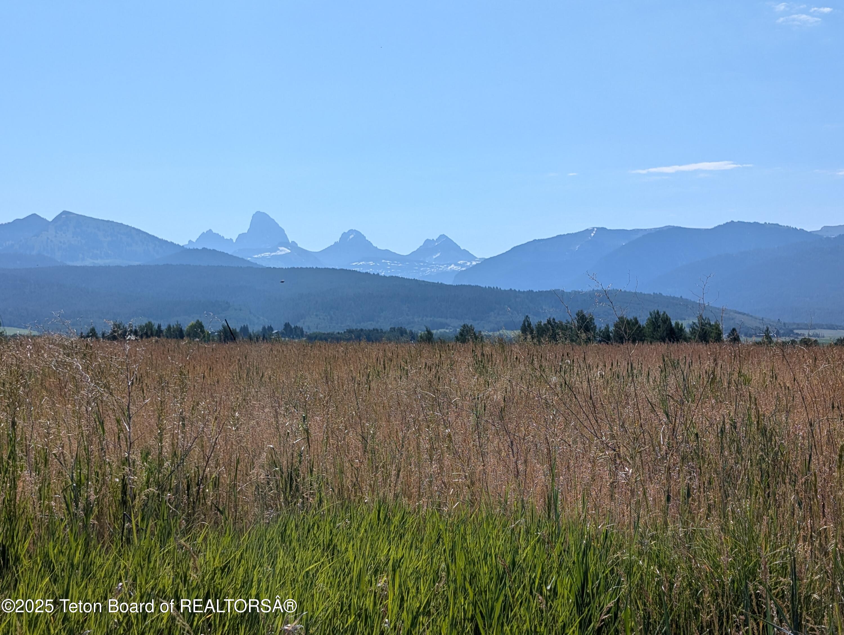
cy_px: 318
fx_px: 1196
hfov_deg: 38.9
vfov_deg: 29.7
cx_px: 422
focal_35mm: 49
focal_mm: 6.9
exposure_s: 1/2294
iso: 21
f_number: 1.68
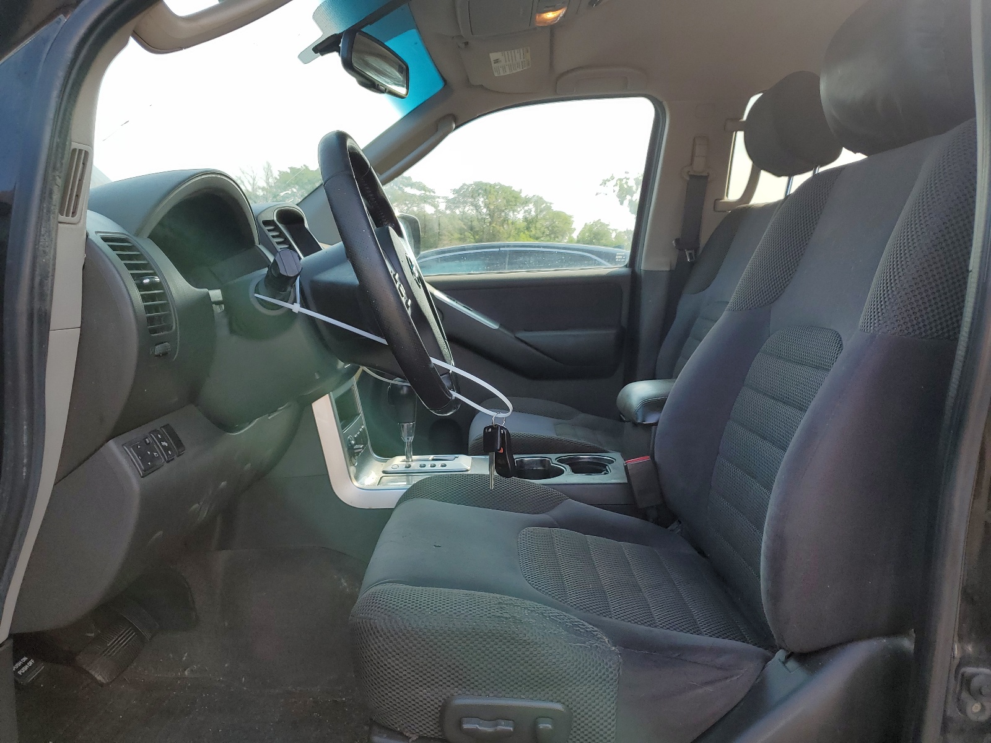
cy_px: 372
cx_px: 496
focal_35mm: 26
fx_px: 744
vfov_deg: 53.1
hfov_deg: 67.3
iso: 50
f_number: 1.5
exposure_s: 1/667
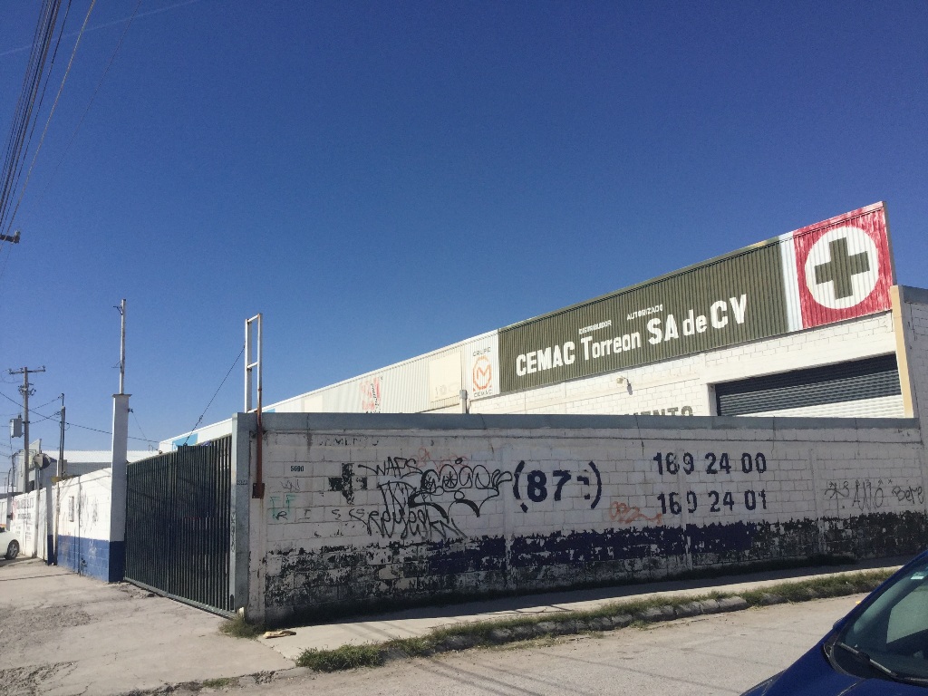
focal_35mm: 31
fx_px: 831
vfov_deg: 45.4
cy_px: 348
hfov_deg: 58.4
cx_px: 464
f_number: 2.4
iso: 25
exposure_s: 1/2632
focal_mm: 3.3
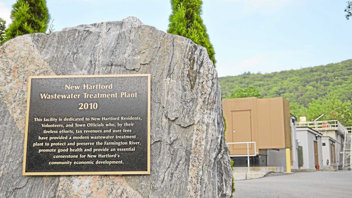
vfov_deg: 24.9
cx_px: 175
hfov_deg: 42.9
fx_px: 448
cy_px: 88
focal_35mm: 48
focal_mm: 30
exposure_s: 1/320
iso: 200
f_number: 4.5
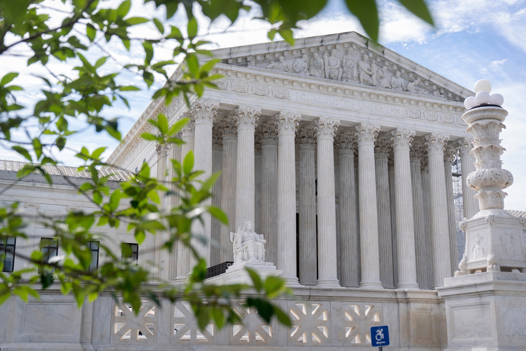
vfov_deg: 28.7
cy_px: 176
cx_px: 263
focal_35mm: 47
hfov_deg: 41.9
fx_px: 687
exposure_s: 1/3200
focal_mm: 47
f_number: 2.8
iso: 400
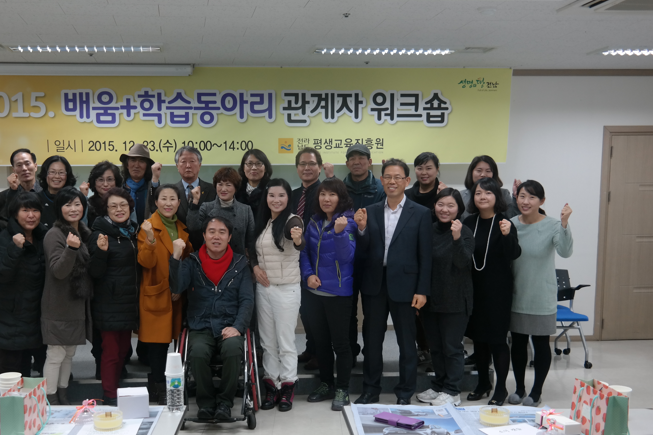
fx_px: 689
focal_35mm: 38
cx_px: 241
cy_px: 268
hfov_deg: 50.1
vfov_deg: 34.9
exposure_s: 1/40
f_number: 3.5
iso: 400
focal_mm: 20
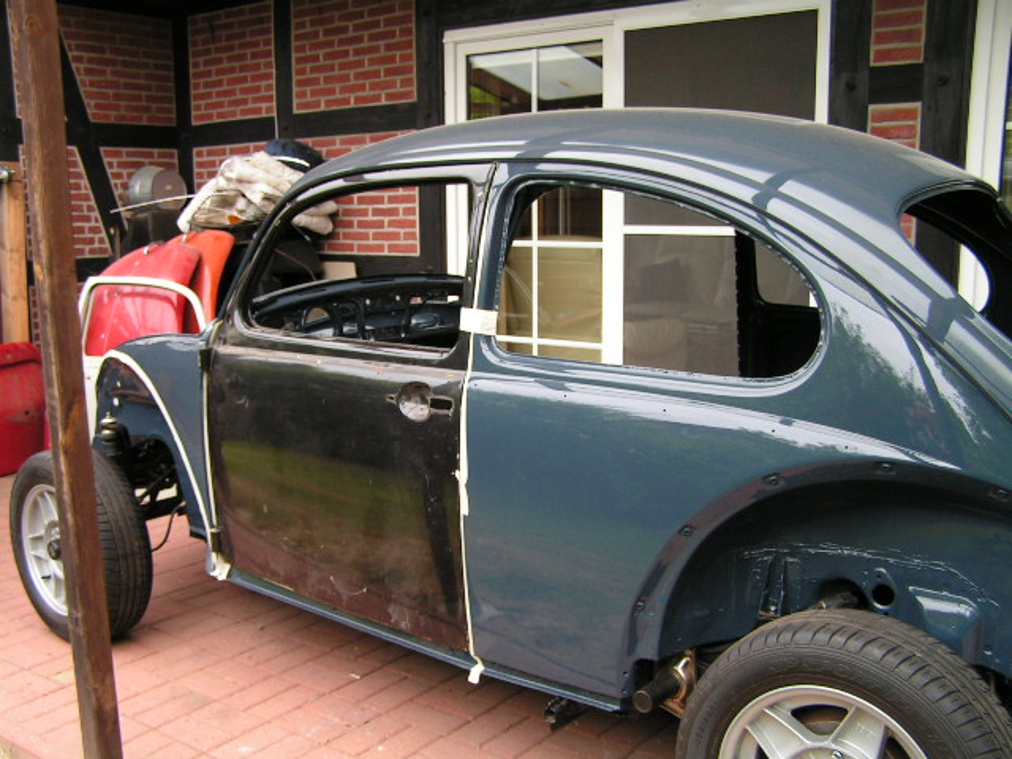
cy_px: 380
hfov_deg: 49.0
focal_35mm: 38
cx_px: 506
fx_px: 1111
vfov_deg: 37.7
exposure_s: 1/40
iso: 50
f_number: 2.8
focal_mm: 6.3
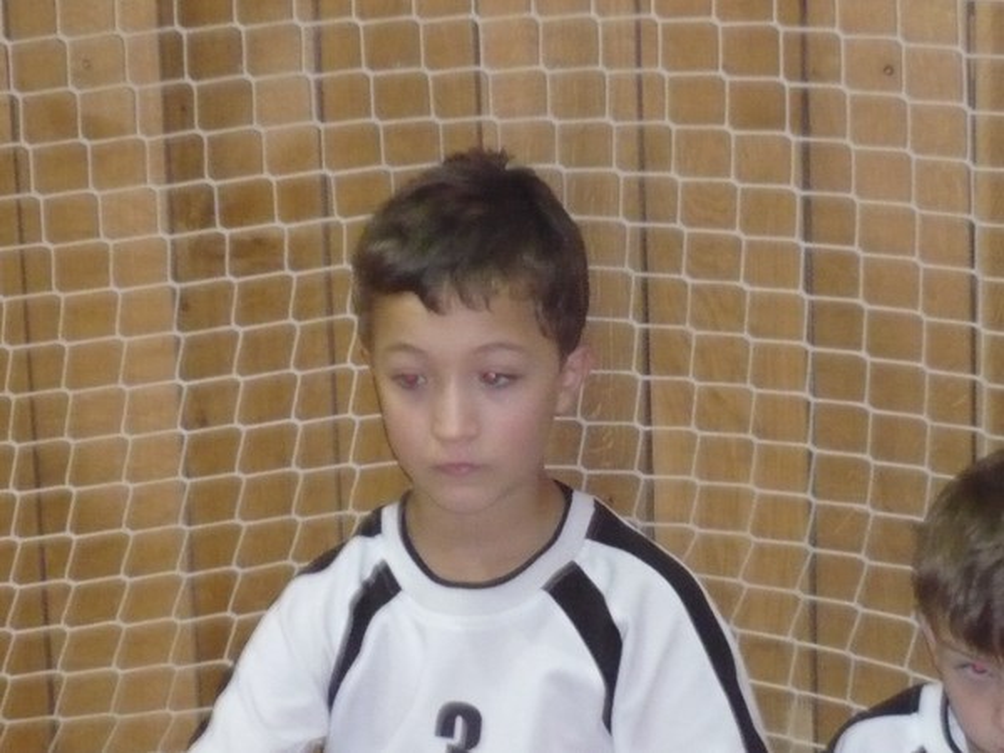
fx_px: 4177
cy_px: 376
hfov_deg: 13.7
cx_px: 502
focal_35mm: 144
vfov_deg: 10.3
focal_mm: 17.4
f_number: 5
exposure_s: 1/30
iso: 640
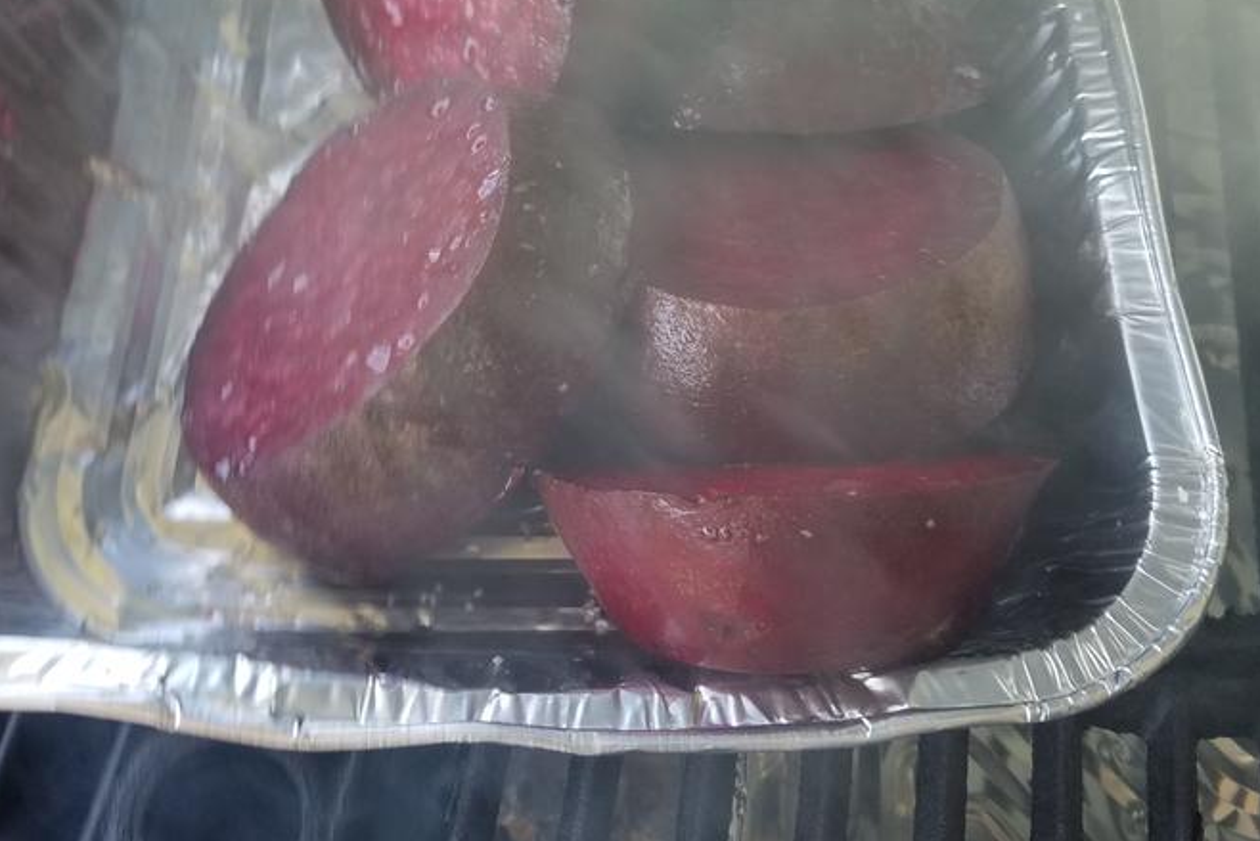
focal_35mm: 37
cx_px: 627
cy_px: 236
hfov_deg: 51.9
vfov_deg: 35.3
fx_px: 1295
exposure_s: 1/161
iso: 50
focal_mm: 4.2
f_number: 1.7
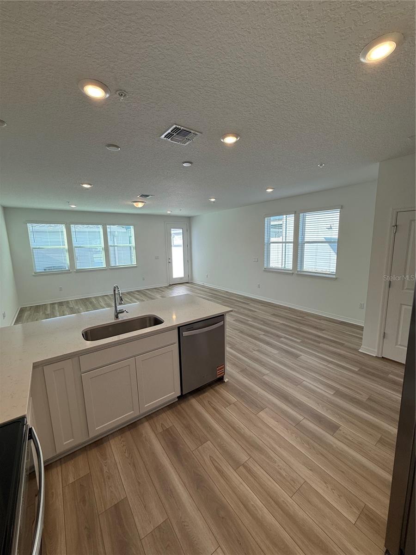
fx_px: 224
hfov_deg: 85.7
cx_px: 208
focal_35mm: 14
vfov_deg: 102.1
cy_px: 278
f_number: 2.2
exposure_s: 1/177
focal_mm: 2.22
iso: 64
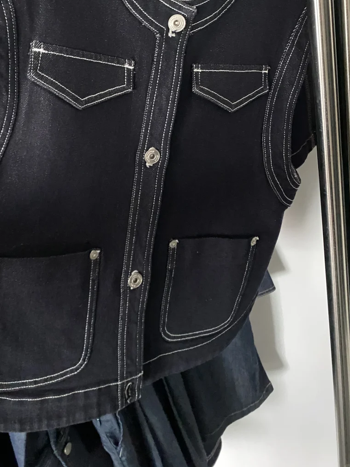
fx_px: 499
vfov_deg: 49.0
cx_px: 116
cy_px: 144
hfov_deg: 38.2
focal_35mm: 37
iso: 1000
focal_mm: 4.25
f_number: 1.8
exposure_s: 1/29
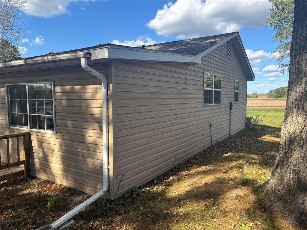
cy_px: 115
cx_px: 154
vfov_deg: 53.1
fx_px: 231
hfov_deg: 67.3
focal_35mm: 26
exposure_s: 1/1178
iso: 50
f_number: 1.6
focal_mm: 5.96
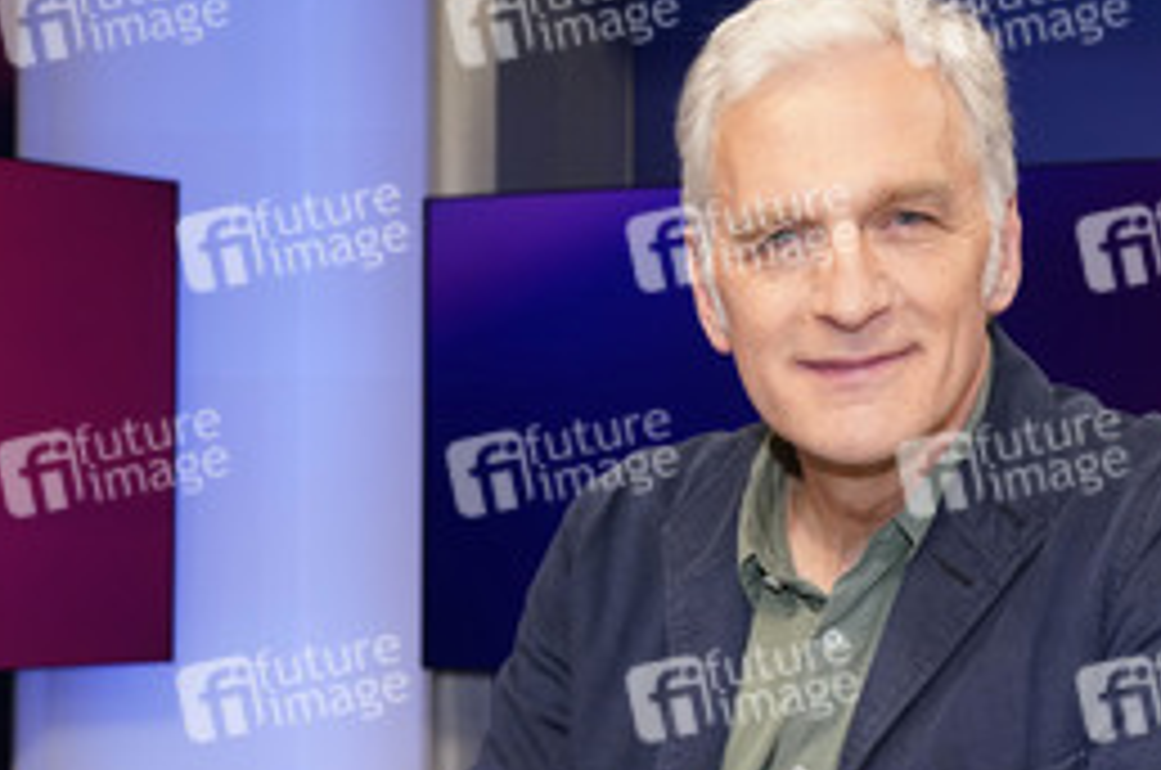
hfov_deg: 31.9
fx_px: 2028
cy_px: 576
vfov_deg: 21.3
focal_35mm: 63
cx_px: 623
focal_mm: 36
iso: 2000
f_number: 5
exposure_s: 1/160
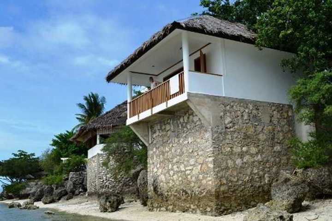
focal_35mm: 39
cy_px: 110
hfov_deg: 49.6
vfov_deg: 34.2
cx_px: 166
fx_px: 359
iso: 100
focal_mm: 26
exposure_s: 1/320
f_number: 9
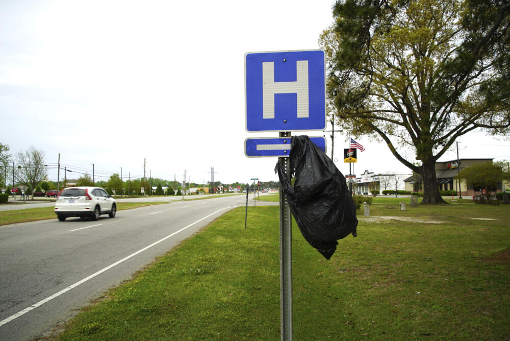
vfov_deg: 41.2
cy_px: 170
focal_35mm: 32
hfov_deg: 58.7
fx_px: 454
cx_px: 255
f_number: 5
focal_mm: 32
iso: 100
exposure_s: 1/80
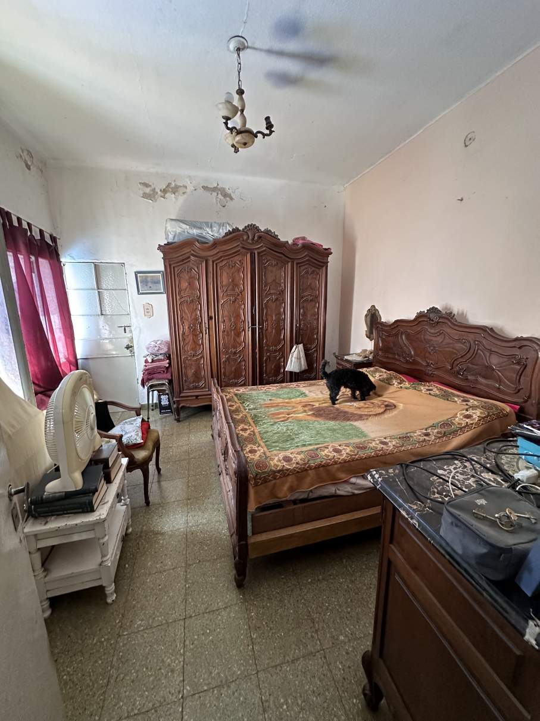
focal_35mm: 14
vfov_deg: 102.1
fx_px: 291
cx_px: 270
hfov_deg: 85.7
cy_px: 360
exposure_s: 1/60
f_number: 2.2
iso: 640
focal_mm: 2.22
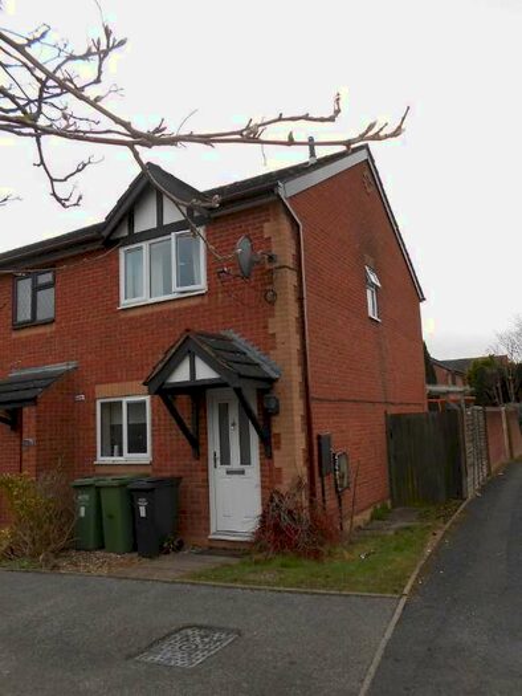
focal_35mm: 26
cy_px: 348
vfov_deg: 67.3
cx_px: 261
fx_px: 523
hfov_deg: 53.1
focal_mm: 4.6
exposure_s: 1/100
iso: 80
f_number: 3.5
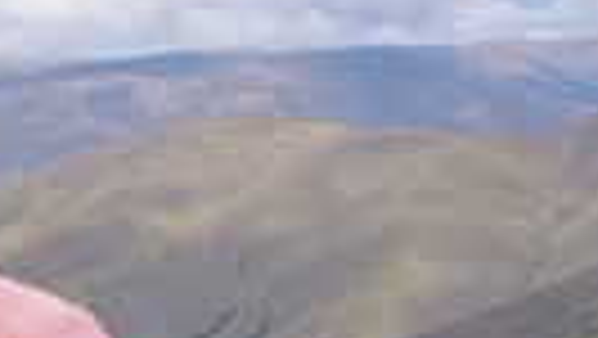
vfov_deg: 7.9
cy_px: 462
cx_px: 611
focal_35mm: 151
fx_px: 2396
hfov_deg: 14.0
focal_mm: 18
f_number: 13
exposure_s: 1/100
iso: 100
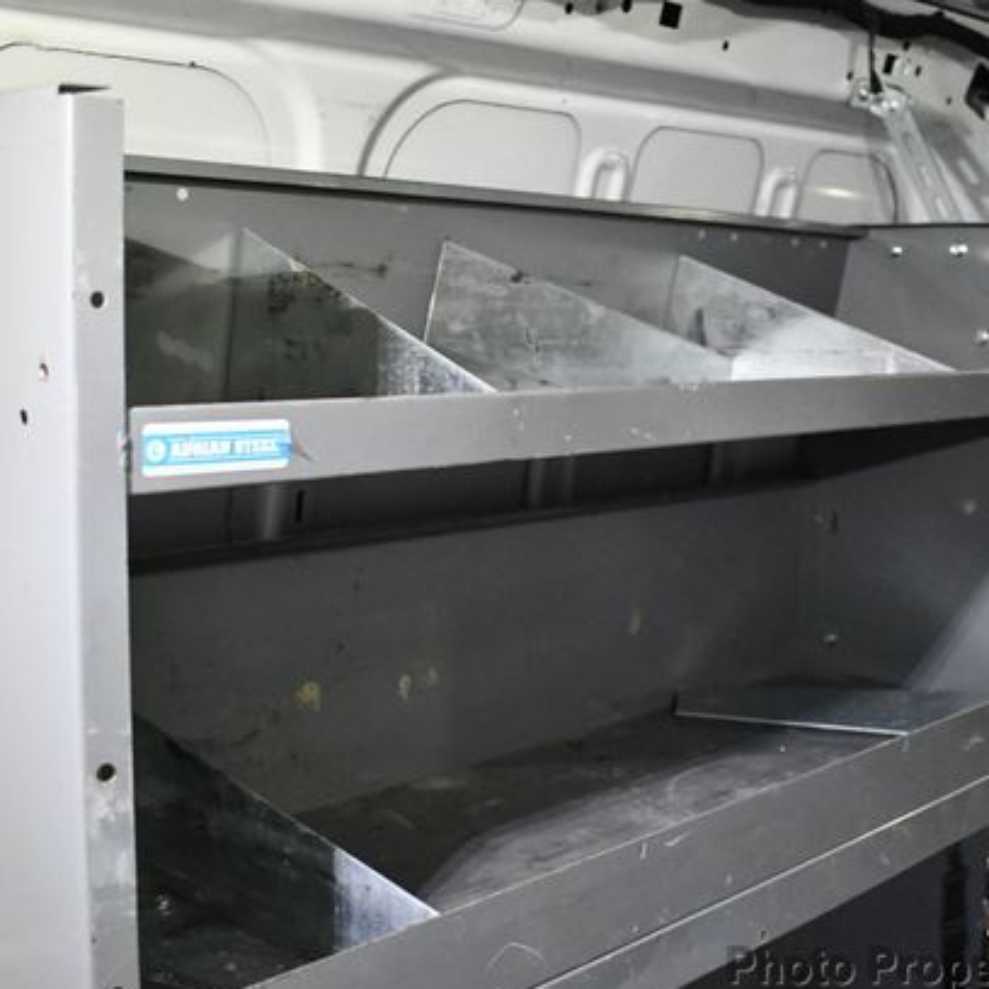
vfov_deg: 35.4
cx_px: 698
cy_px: 494
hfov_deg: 34.8
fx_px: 1552
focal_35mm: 48
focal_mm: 18
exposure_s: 1/100
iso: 3200
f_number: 3.5
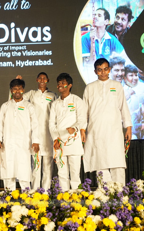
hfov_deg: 11.9
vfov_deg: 19.3
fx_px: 678
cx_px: -21
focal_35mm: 108
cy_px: 115
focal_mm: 70
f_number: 4
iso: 640
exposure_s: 1/200
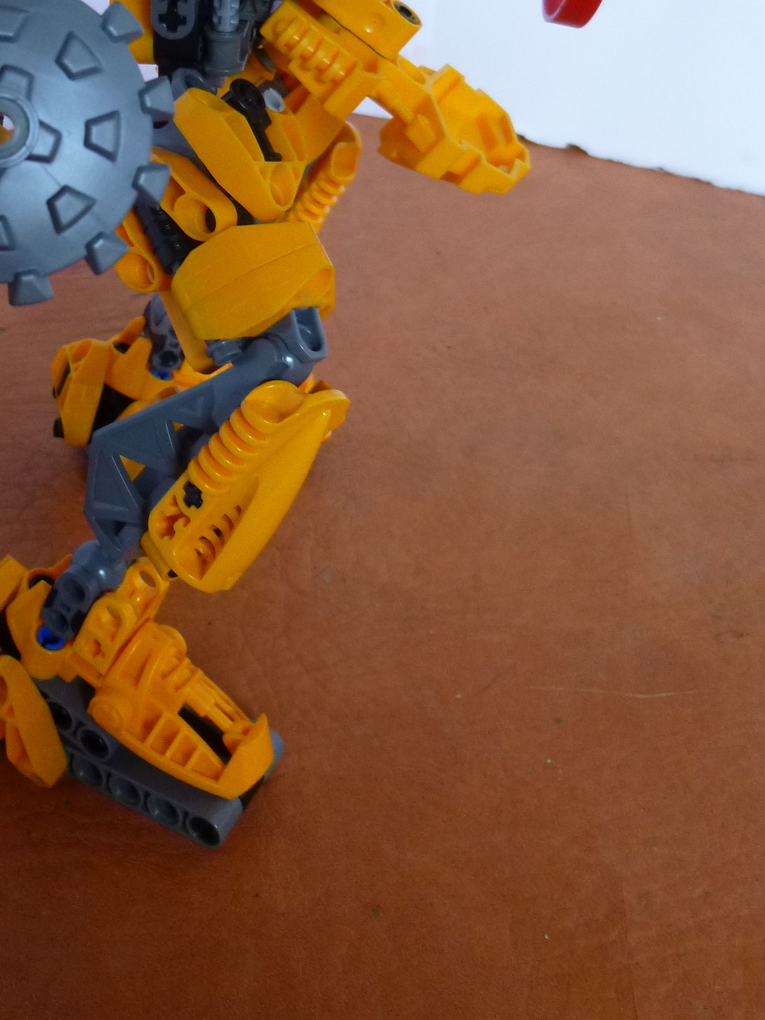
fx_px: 1355
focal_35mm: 46
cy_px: 151
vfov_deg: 39.0
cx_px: 162
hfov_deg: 30.8
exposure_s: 1/60
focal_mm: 4.5
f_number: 3.1
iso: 250
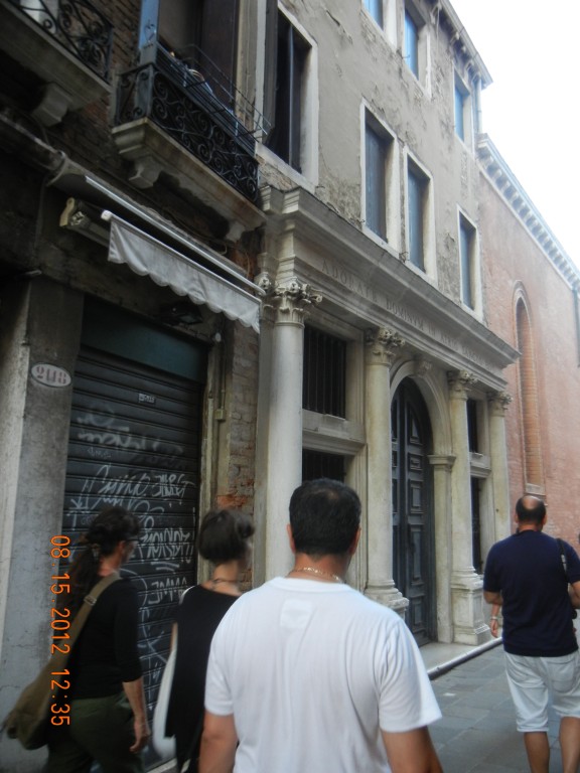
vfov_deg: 60.0
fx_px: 670
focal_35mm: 30
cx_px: 290
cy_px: 386
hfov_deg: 46.8
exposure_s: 1/55.4
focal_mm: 5.4
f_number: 3.5
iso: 374
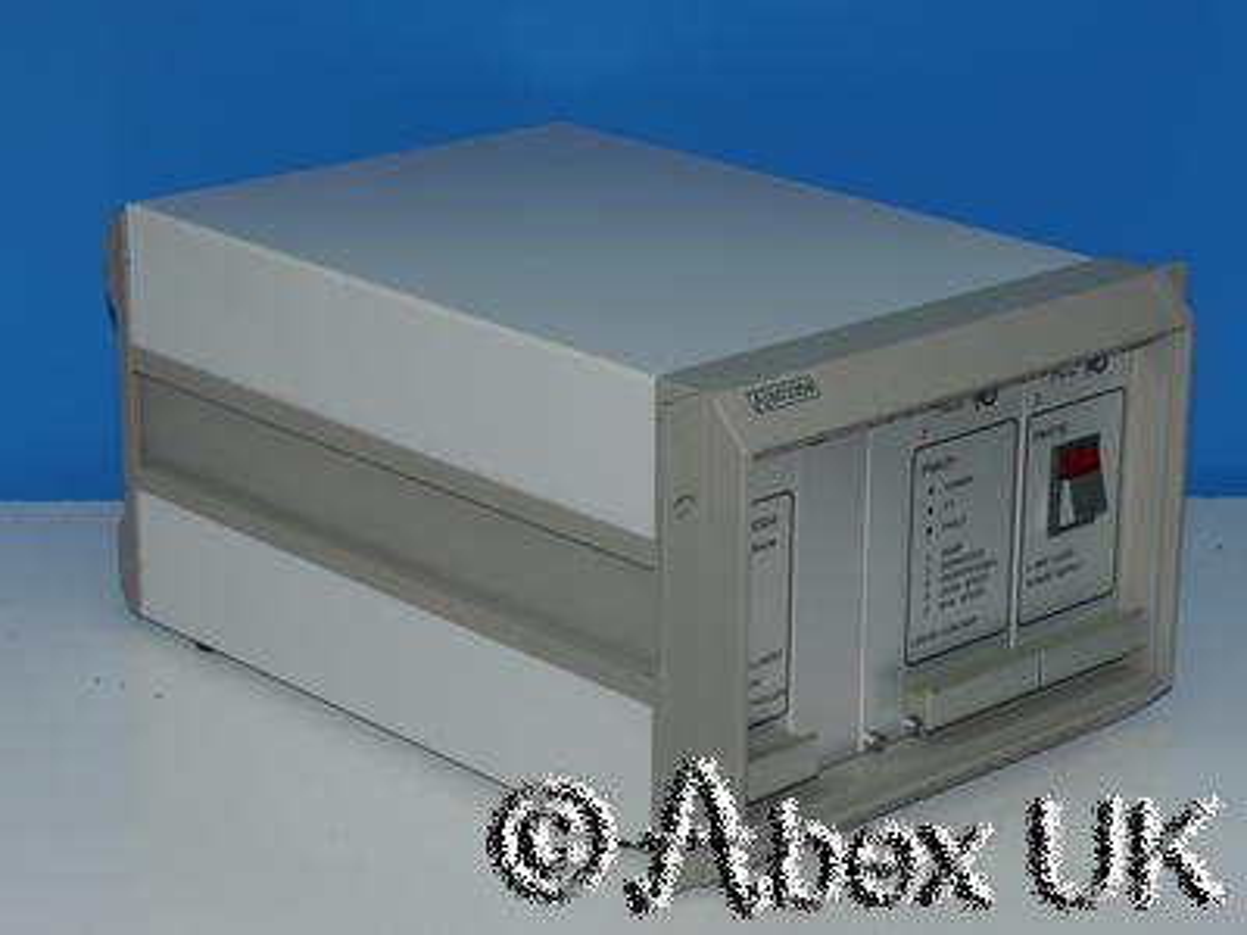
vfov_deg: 16.1
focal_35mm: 92
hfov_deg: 21.3
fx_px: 3314
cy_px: 468
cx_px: 624
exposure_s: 1/60
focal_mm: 46
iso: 400
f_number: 11
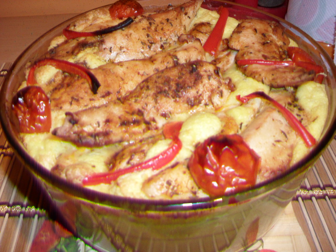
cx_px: 168
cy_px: 126
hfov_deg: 52.6
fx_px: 340
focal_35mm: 35
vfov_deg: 40.7
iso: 200
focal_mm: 6.3
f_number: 3.2
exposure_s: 1/45
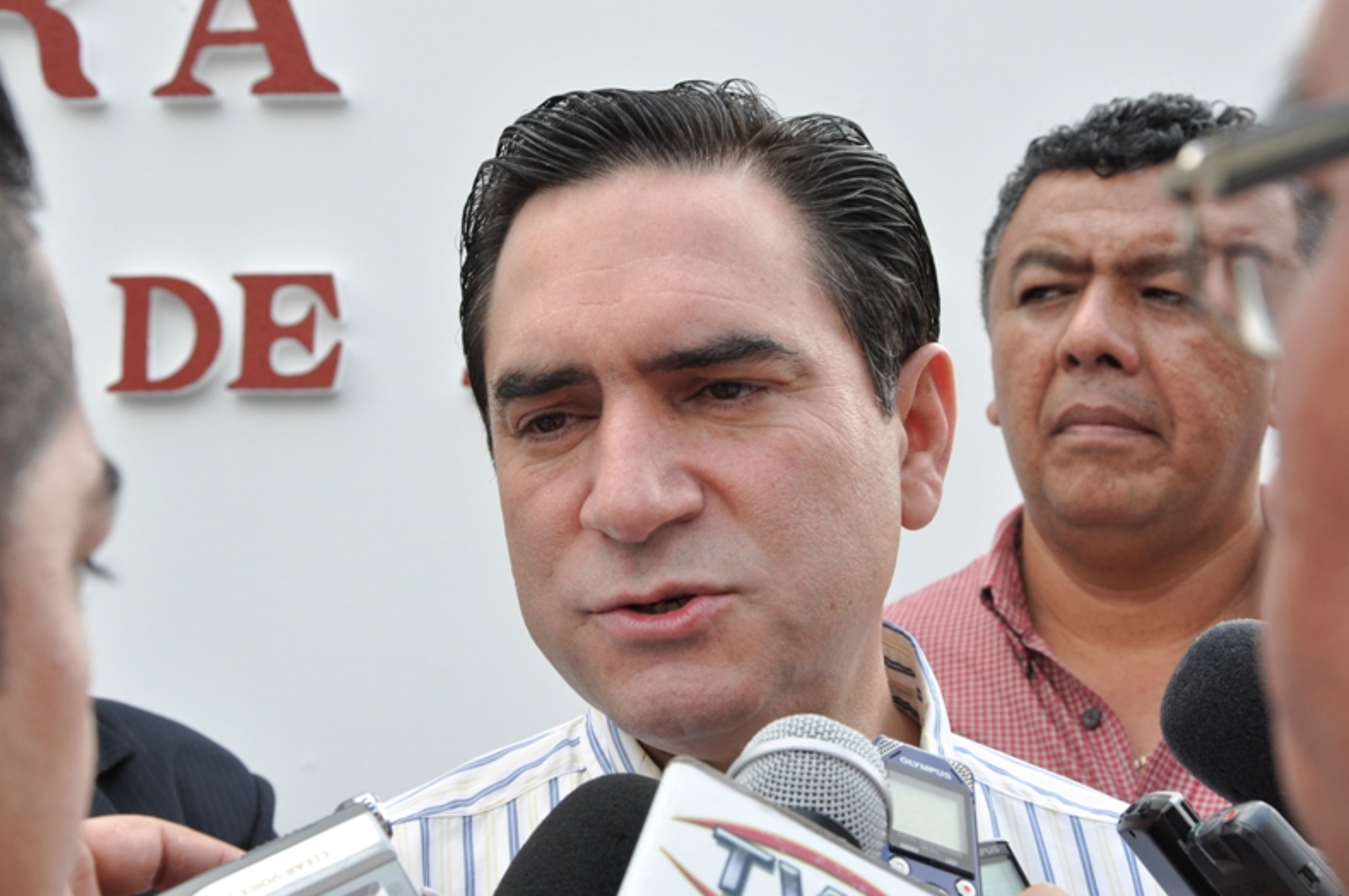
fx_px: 2732
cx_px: 677
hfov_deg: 27.7
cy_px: 452
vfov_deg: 18.6
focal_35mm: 73
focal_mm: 48
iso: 400
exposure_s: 1/160
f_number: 9
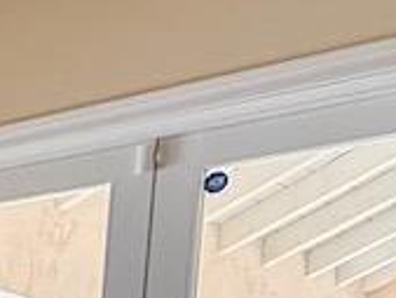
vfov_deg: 12.3
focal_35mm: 106
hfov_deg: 12.7
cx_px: -640
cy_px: 596
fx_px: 1213
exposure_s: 1/120
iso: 320
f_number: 2.2
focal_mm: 2.22
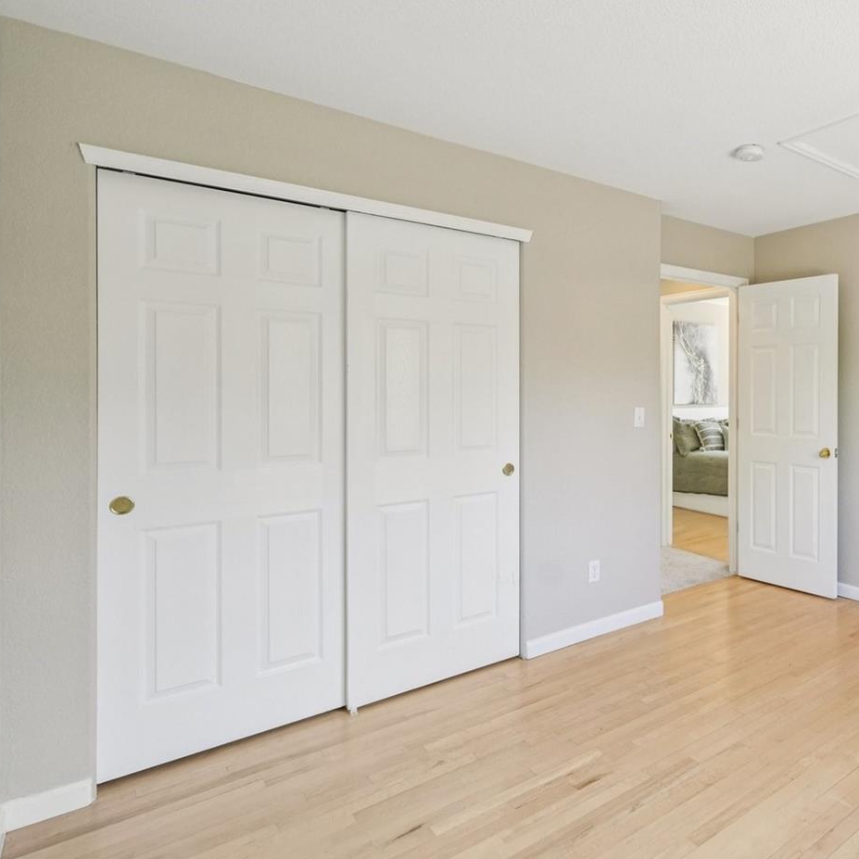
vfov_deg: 69.5
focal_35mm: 22
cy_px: 391
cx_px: 700
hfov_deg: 63.0
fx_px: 618
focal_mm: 10
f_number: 8
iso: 800
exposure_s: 1/13
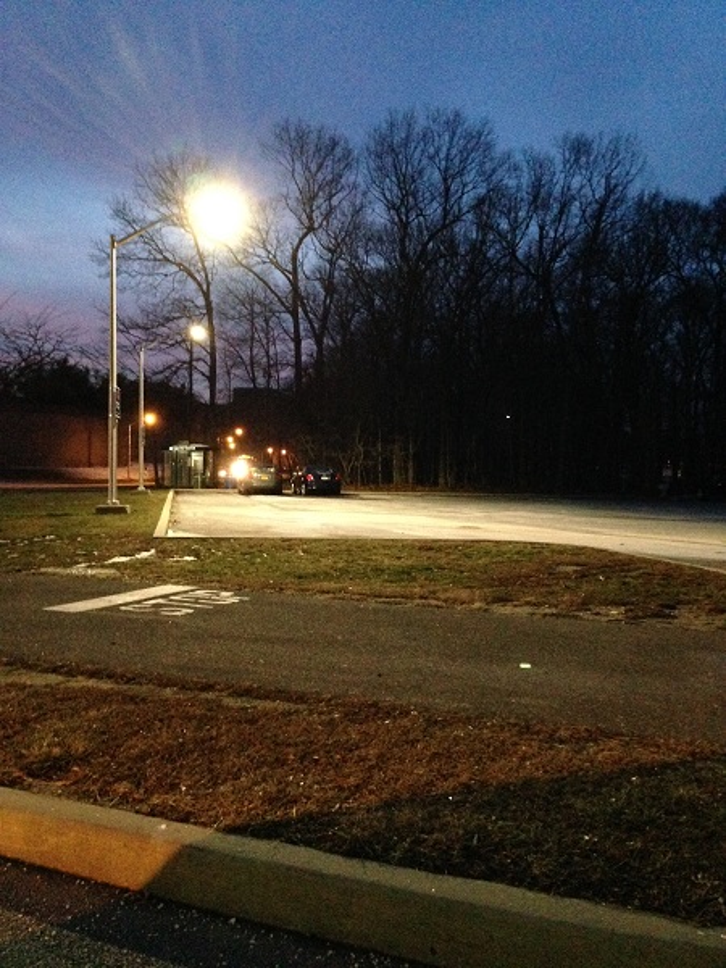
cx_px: 363
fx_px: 923
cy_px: 484
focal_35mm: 33
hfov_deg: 42.9
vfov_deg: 55.4
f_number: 2.4
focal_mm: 4.12
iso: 800
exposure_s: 1/15
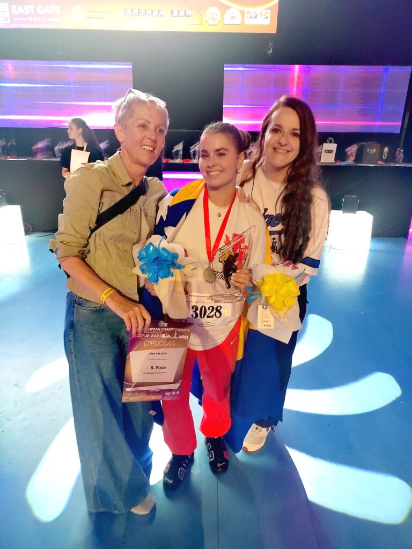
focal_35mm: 23
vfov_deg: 73.9
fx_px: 365
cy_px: 274
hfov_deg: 58.9
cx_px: 206
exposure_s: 1/50
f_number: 1.9
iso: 1575
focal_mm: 5.52
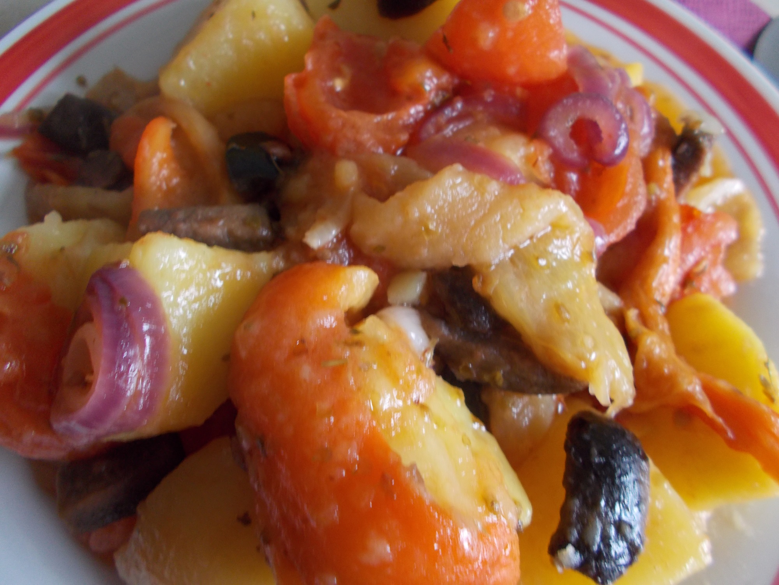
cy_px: 292
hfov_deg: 67.3
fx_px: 585
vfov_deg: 53.1
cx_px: 390
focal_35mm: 26
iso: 200
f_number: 3.2
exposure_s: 1/15
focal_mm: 4.6
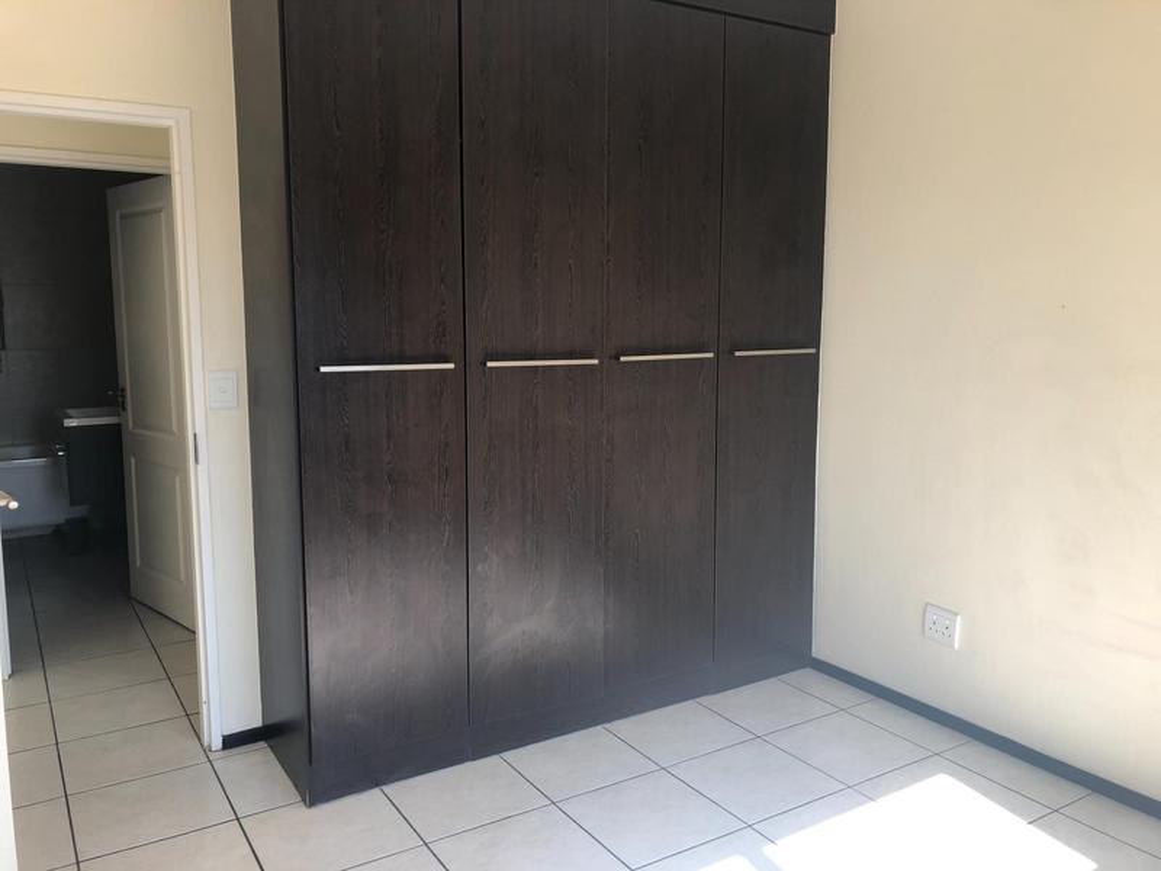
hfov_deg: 63.4
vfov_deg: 49.7
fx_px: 939
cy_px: 436
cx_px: 580
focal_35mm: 28
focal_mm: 3.99
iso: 20
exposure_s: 1/213
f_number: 1.8
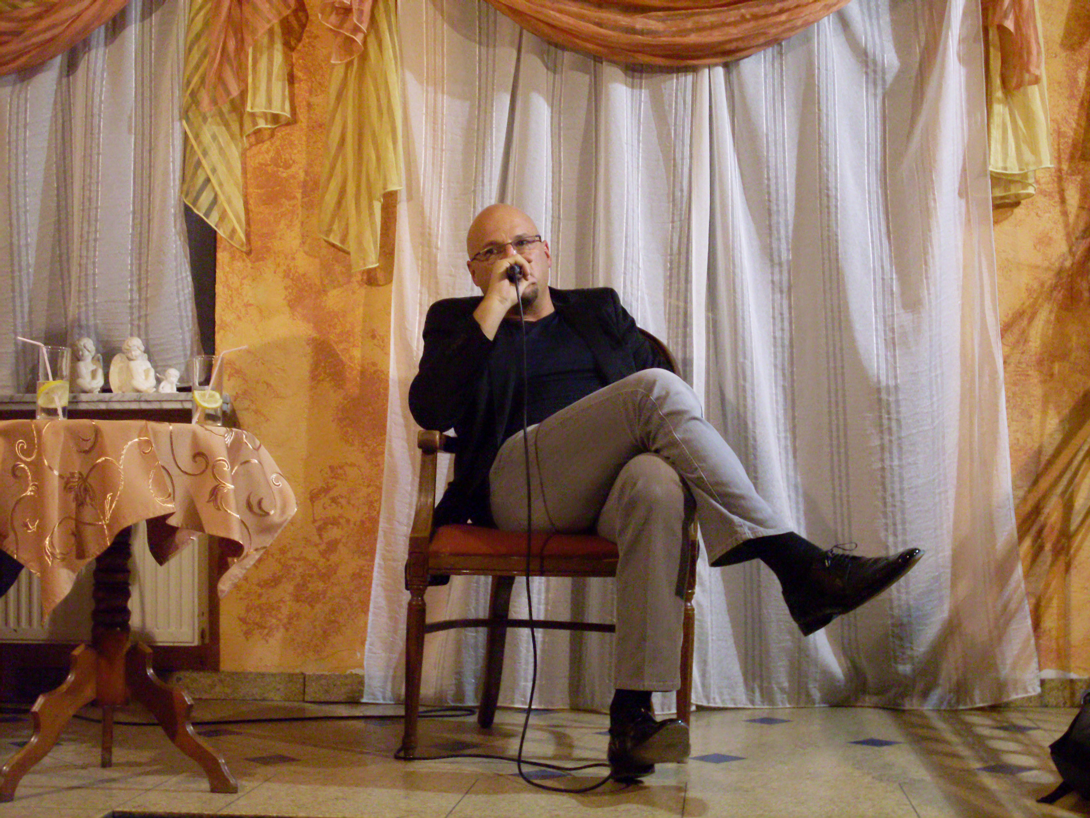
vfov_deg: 24.4
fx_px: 1889
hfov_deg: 32.2
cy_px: 409
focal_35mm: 60
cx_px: 545
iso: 200
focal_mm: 9.9
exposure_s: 1/10
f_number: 3.4
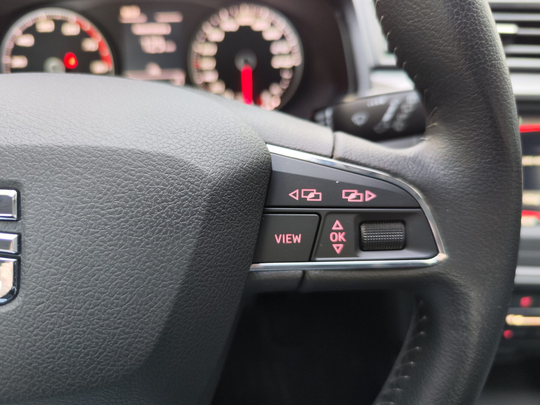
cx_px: 270
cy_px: 202
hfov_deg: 73.9
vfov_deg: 58.9
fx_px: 359
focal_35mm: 23
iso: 954
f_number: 1.69
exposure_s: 1/50
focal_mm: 7.01
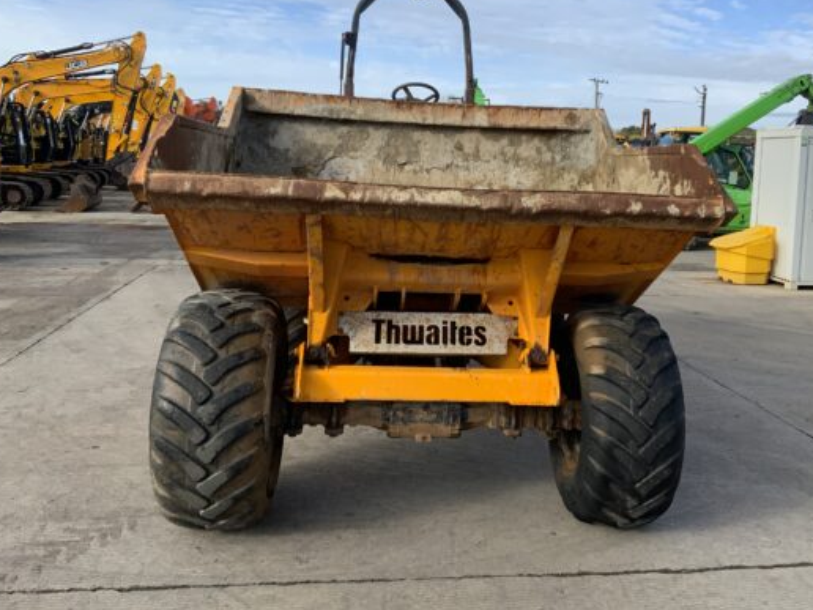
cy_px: 235
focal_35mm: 36
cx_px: 481
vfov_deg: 39.4
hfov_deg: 51.1
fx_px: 846
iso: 16
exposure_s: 1/1250
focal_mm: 3
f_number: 1.8
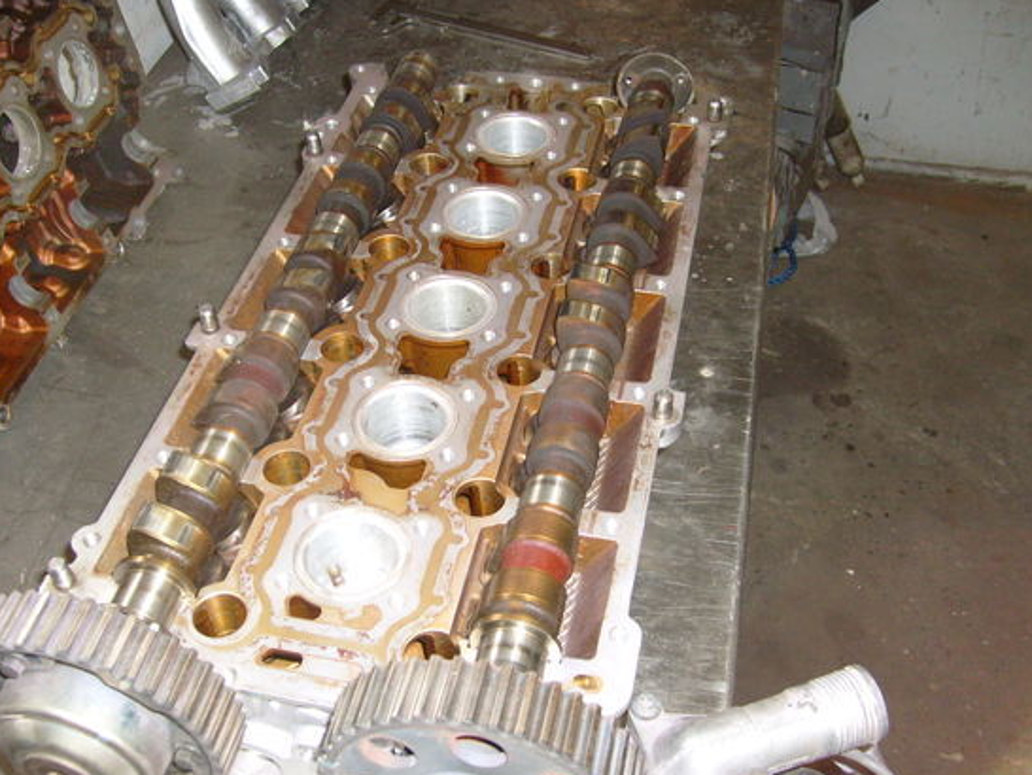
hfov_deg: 45.7
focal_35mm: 41
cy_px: 405
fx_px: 1223
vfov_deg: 35.2
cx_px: 495
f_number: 2.8
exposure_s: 1/45
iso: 100
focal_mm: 5.8
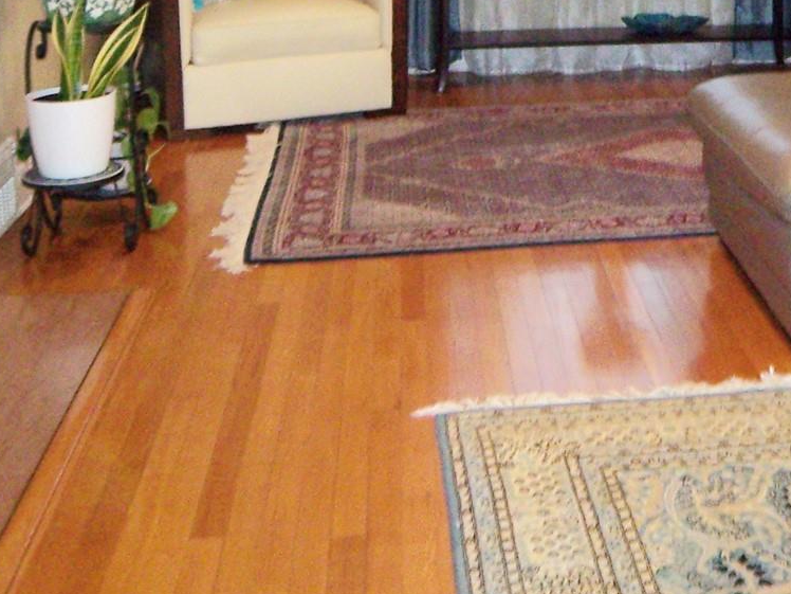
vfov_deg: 21.4
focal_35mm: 63
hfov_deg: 29.9
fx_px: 1440
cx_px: 646
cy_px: -145
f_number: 2.8
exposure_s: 1/30
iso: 125
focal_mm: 3.8
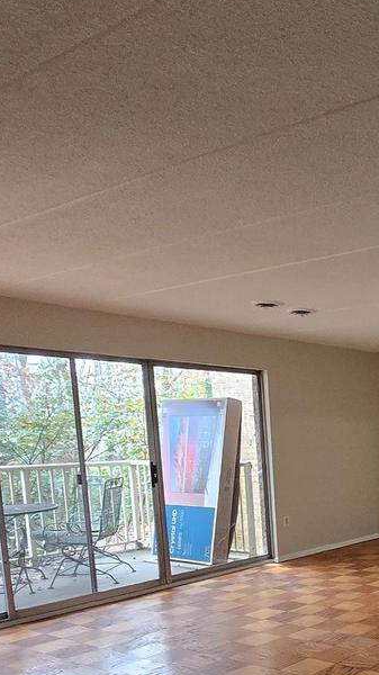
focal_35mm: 34
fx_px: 608
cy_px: 502
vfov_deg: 55.4
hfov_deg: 28.3
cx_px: 496
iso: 200
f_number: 2.2
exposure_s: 1/60
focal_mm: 1.7
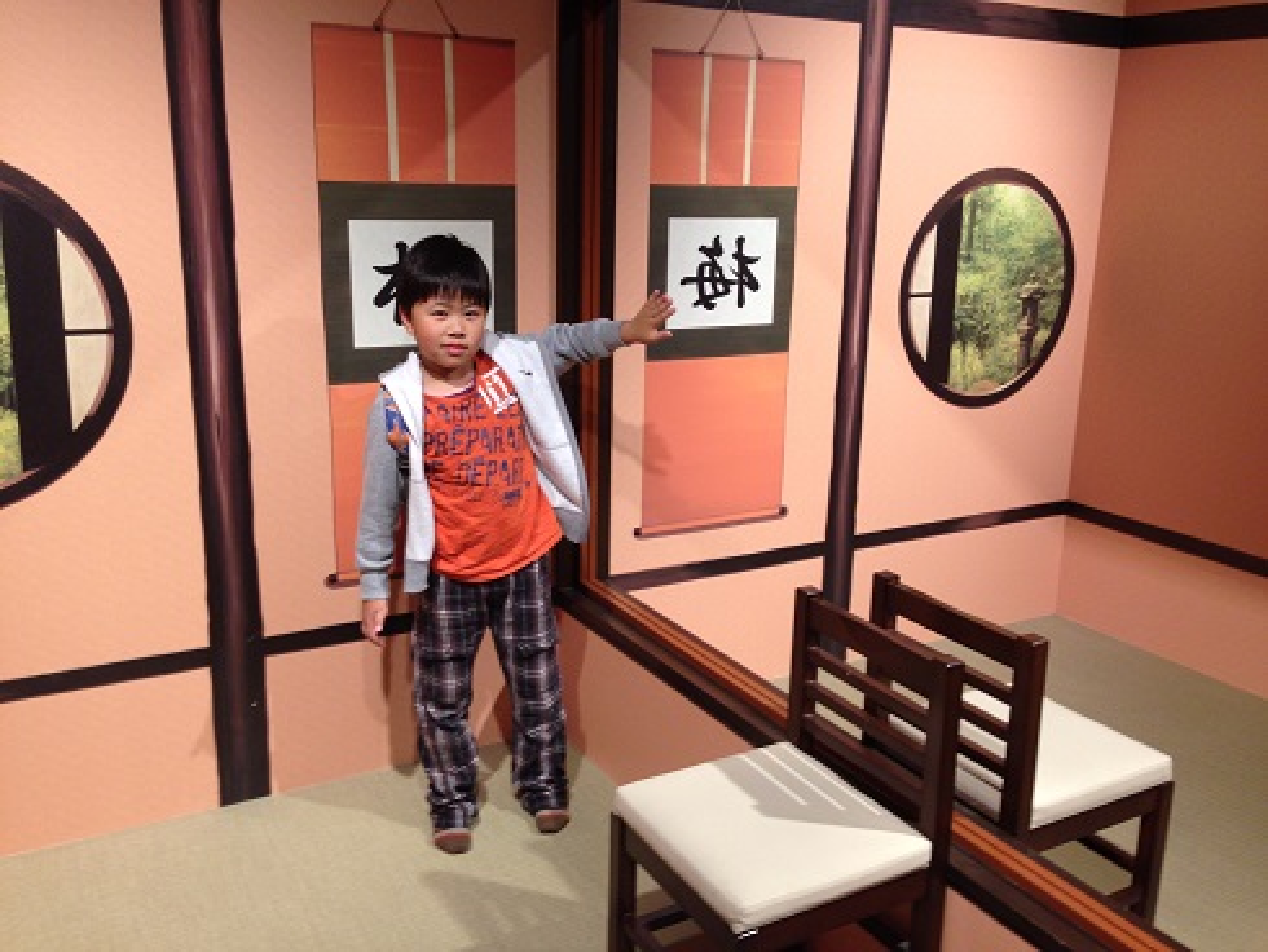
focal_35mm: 33
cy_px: 476
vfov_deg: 43.0
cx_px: 634
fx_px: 1209
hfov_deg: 55.3
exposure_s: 1/20
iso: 64
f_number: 2.4
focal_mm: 4.12
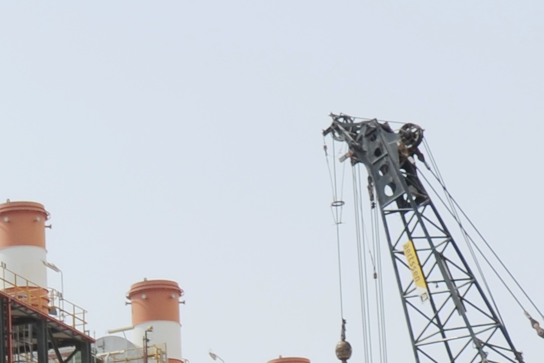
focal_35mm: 187
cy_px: 712
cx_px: -497
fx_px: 2826
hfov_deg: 10.2
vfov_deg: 7.1
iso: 100
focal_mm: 26
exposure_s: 1/250
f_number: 8
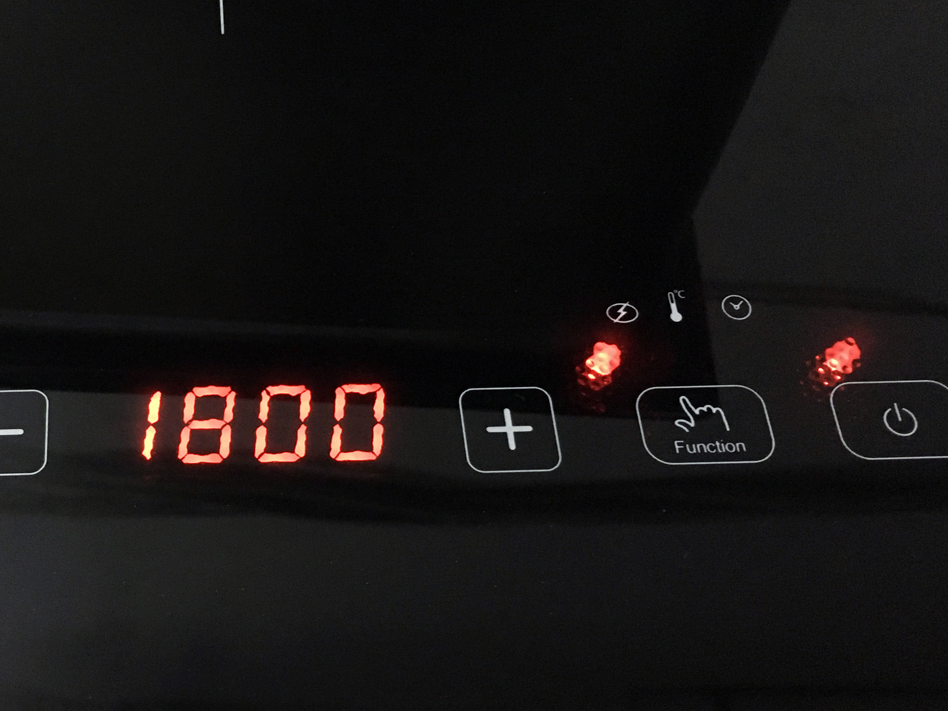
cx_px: 226
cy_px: 386
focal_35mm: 45
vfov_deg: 32.2
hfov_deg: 40.8
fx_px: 1232
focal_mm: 4.15
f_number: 2.2
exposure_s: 1/17
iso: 500
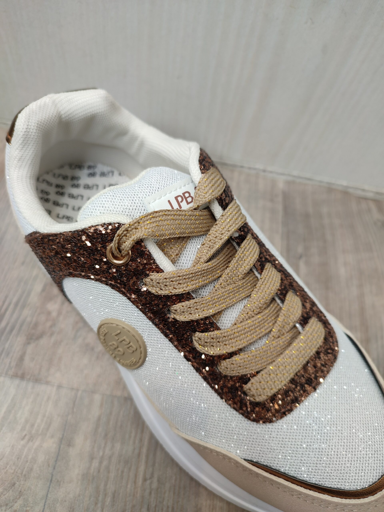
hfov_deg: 54.9
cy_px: 256
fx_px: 370
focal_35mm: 25
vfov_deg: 69.4
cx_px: 192
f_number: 1.9
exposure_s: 1/50
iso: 68
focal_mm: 6.04
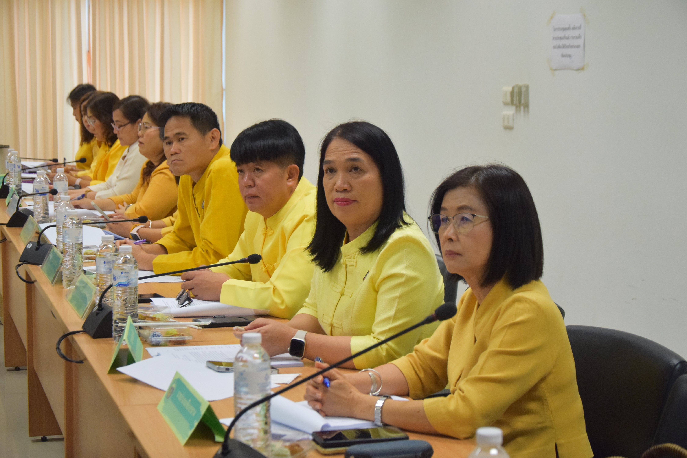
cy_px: 229
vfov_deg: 18.9
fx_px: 1374
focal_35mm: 72
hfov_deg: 28.1
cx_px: 344
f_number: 5
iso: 1600
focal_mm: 48
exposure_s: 1/160
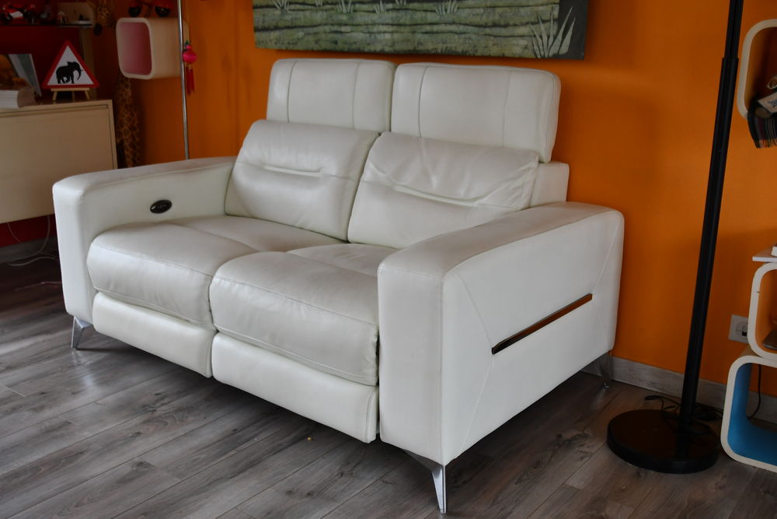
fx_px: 777
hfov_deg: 53.1
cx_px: 388
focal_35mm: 36
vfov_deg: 36.9
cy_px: 260
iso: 560
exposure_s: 1/250
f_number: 3.5
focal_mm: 18
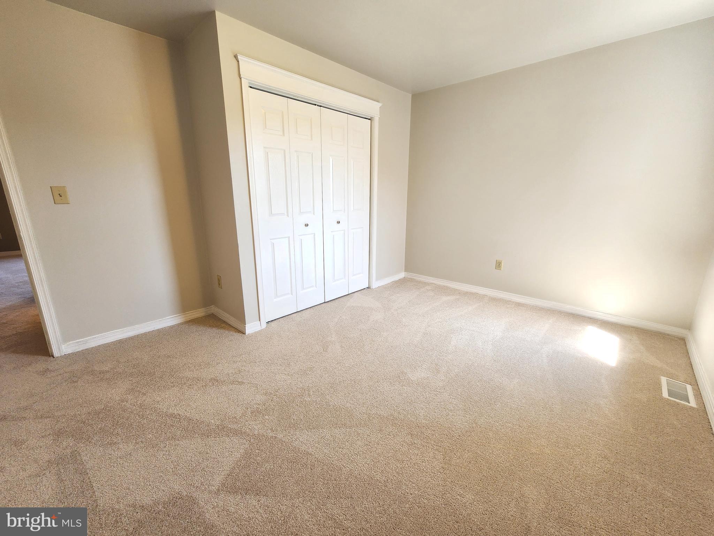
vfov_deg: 89.9
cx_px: 357
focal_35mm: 13
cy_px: 268
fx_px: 268
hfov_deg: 106.2
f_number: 2.2
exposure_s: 1/60
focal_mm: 2.2
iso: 100
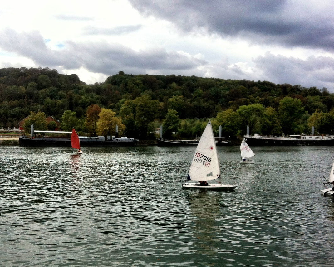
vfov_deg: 29.6
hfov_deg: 36.4
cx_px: 121
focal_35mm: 51
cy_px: 159
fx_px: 504
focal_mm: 3.85
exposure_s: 1/914
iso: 80
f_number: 2.8
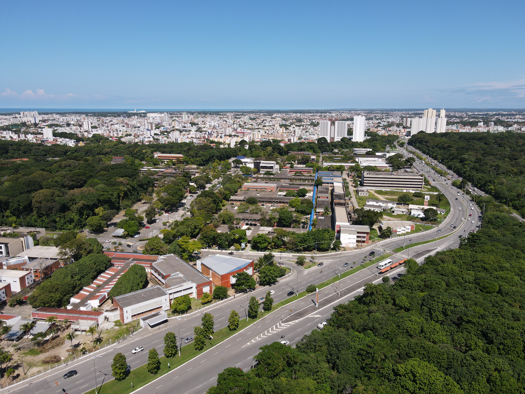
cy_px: 197
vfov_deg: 56.8
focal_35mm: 24
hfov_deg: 71.6
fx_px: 364
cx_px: 262
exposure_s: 1/800
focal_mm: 4.5
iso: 100
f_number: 2.8
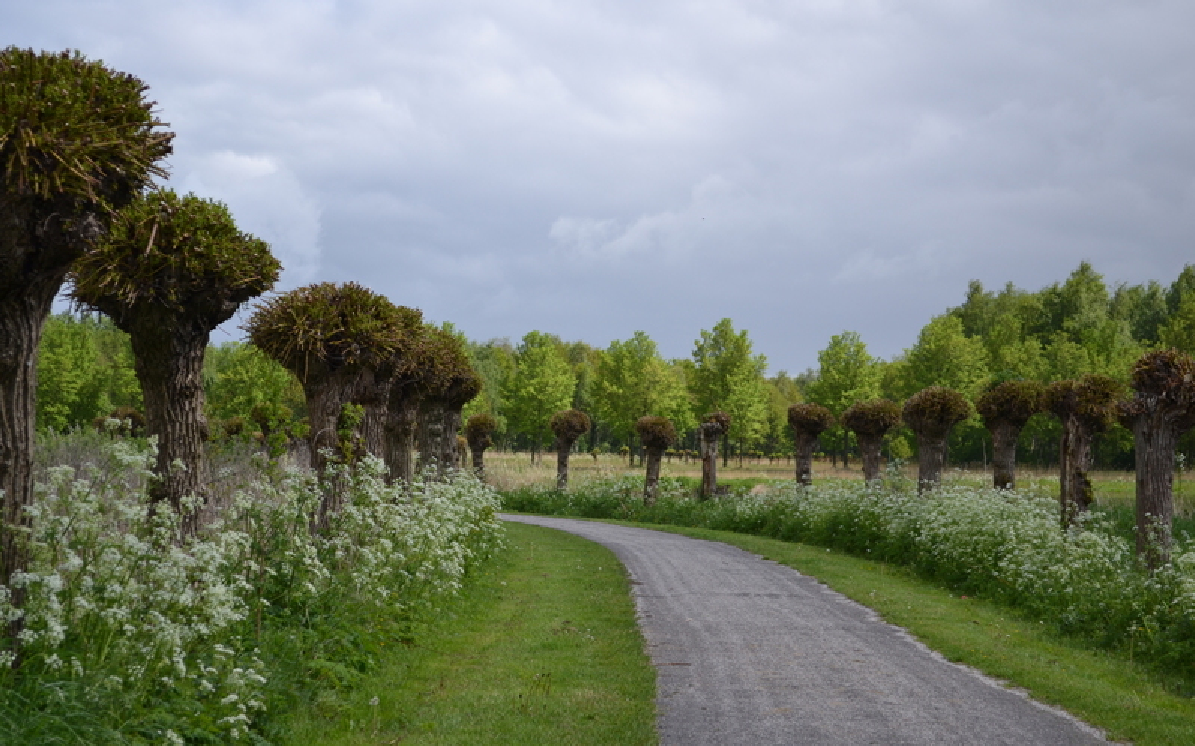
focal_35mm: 85
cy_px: 375
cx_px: 599
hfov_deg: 24.5
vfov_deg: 15.4
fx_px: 2752
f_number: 5.6
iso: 200
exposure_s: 1/640
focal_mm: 55
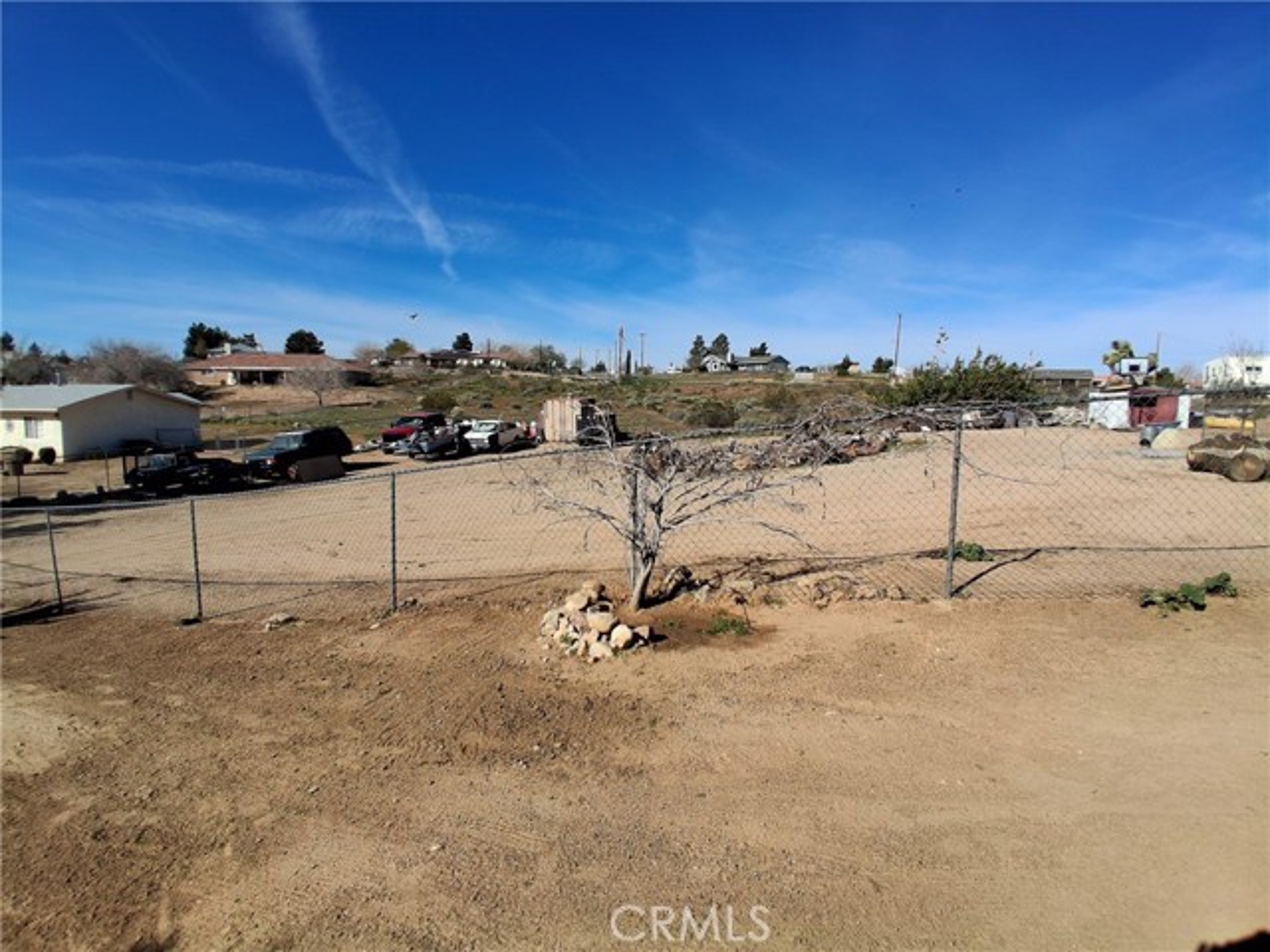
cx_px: 635
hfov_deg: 91.0
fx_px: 624
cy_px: 476
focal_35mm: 17
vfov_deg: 74.7
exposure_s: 1/1658
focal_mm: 1.4
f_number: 2.2
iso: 50
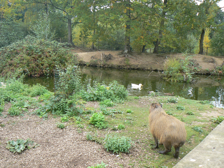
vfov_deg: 39.7
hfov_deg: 51.4
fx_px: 233
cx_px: 112
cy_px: 84
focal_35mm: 36
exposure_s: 1/100
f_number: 4
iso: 80
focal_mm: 6
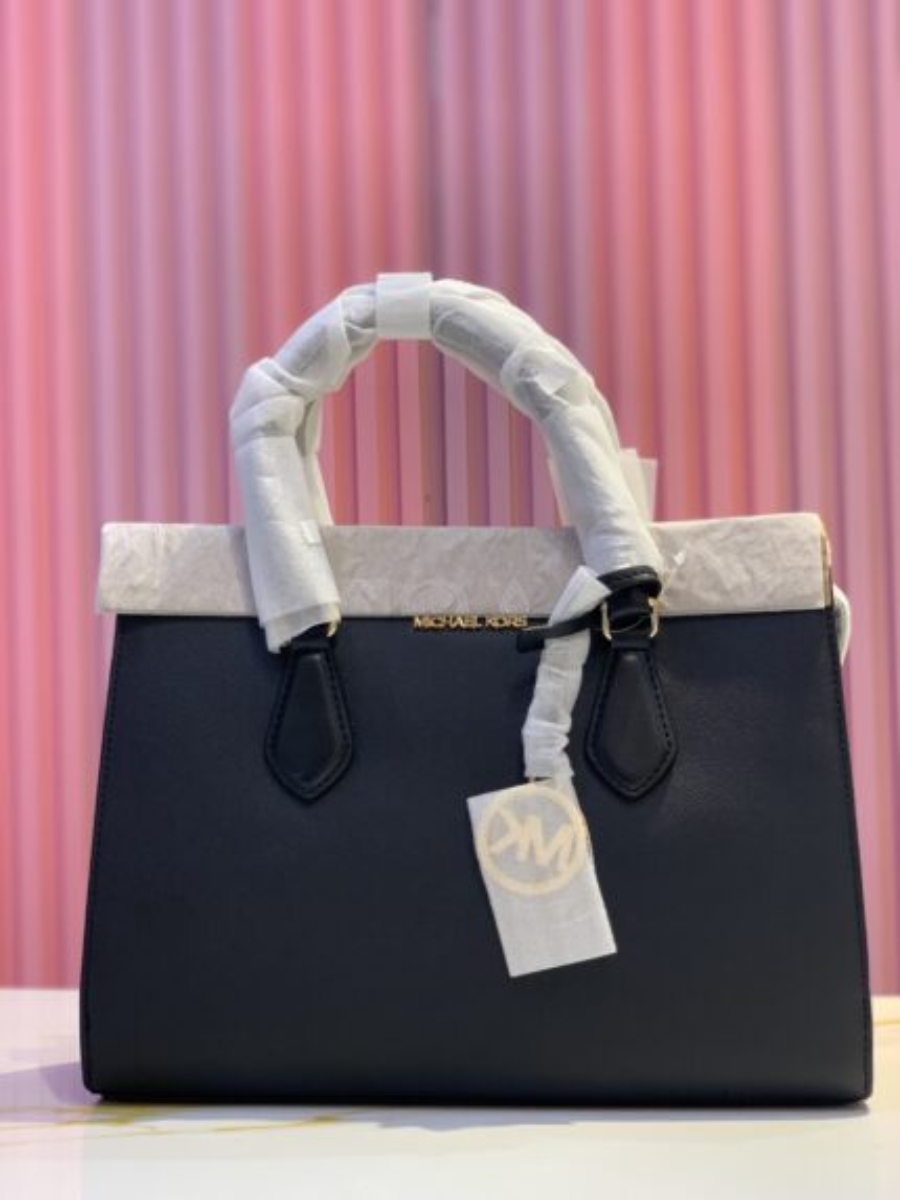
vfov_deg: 36.8
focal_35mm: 52
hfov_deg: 28.0
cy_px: 600
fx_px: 1802
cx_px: 450
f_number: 2.4
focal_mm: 6
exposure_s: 1/50
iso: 64
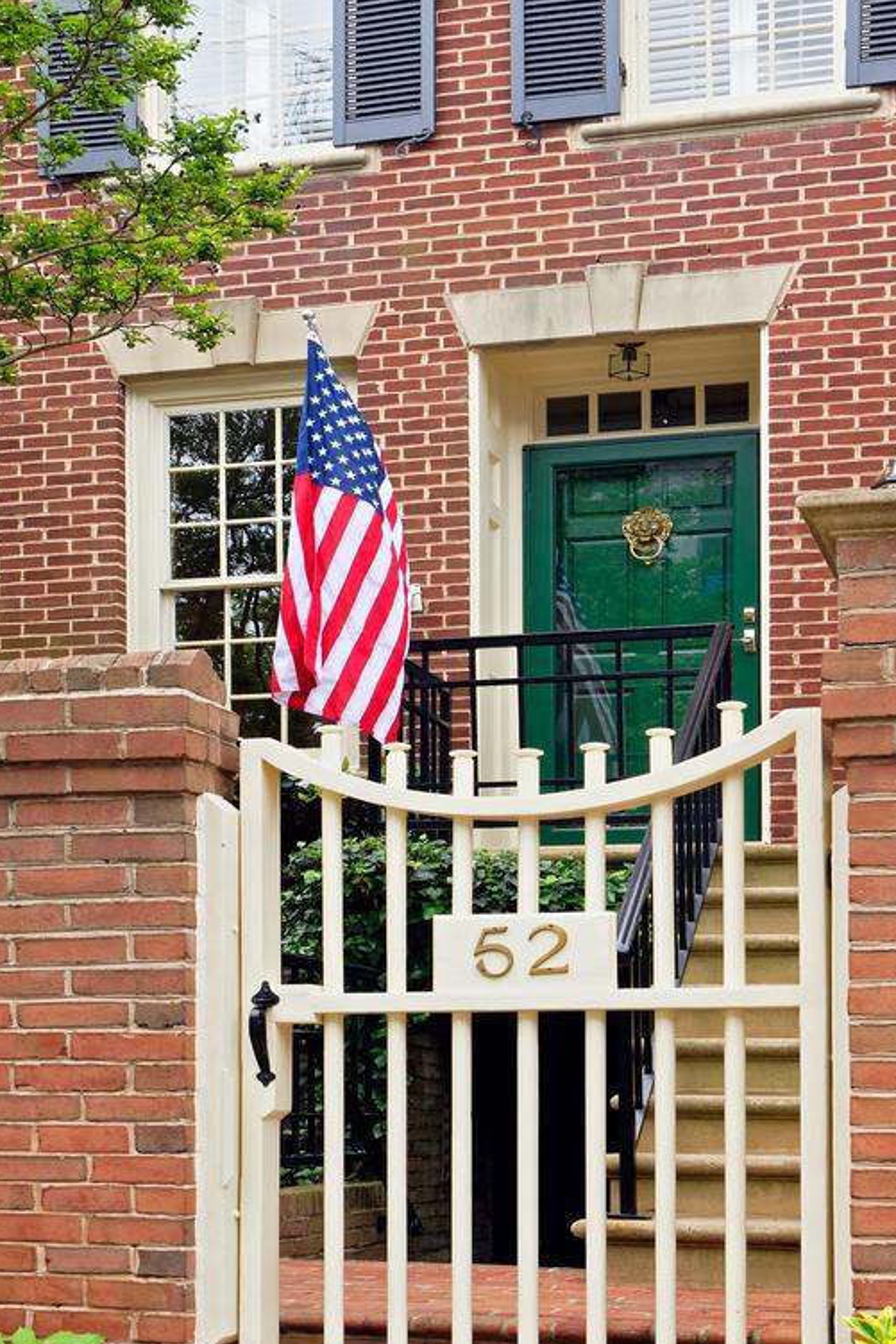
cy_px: 424
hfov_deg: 29.4
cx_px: 223
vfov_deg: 42.9
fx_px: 1679
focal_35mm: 45
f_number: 9
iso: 320
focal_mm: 22
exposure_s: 1/125
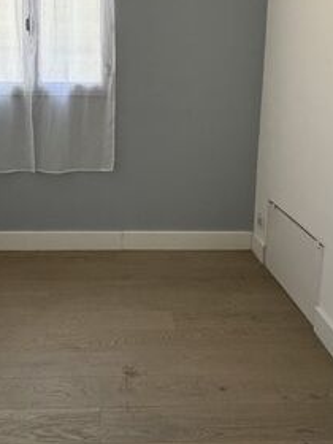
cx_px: 122
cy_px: 109
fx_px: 410
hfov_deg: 43.8
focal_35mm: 32
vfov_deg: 54.1
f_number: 2.2
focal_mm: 2.22
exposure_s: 1/99
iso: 200
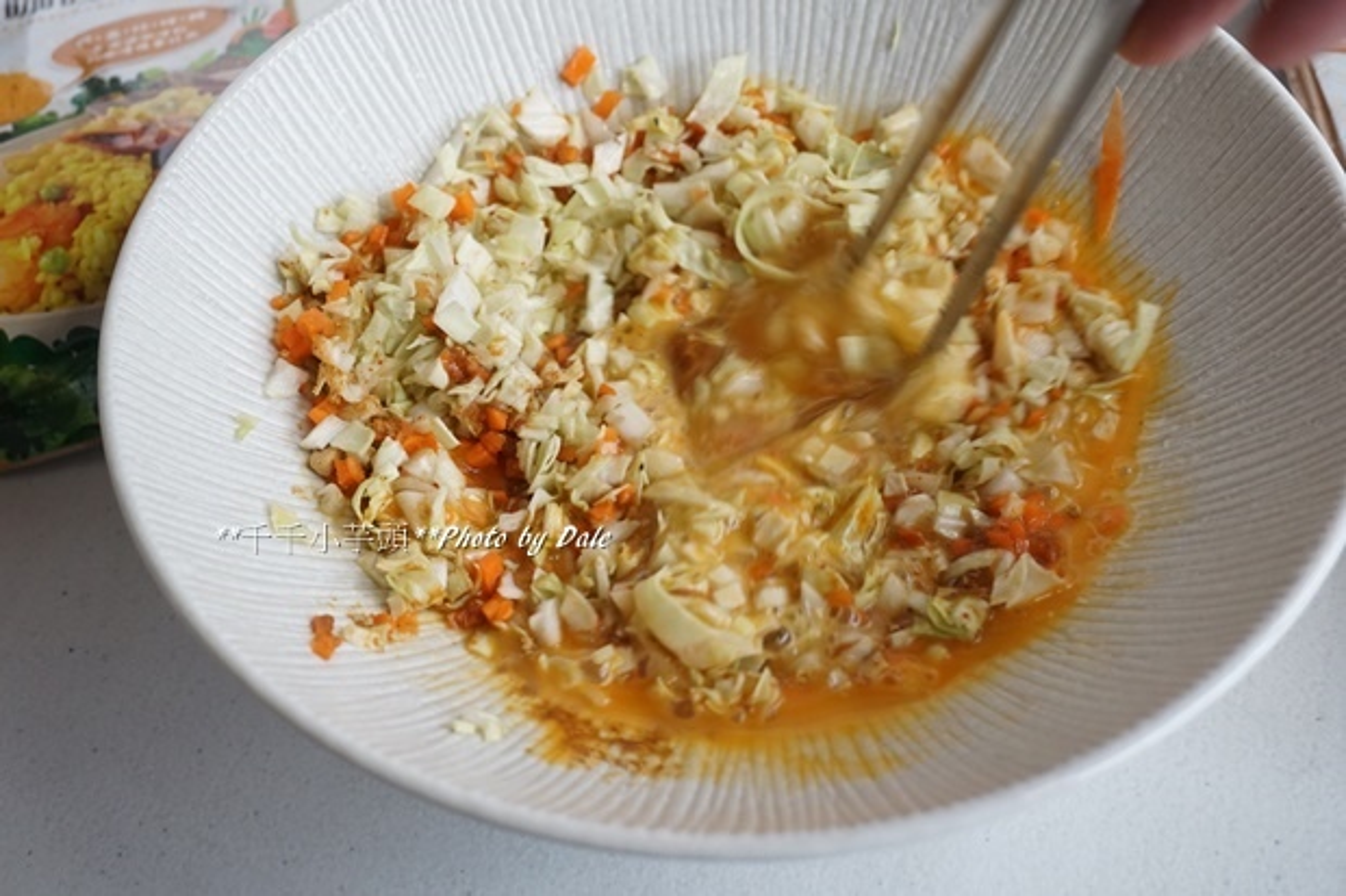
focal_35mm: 45
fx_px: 1682
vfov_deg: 29.8
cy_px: 448
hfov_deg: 43.6
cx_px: 673
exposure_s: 1/60
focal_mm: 30
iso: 800
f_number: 5
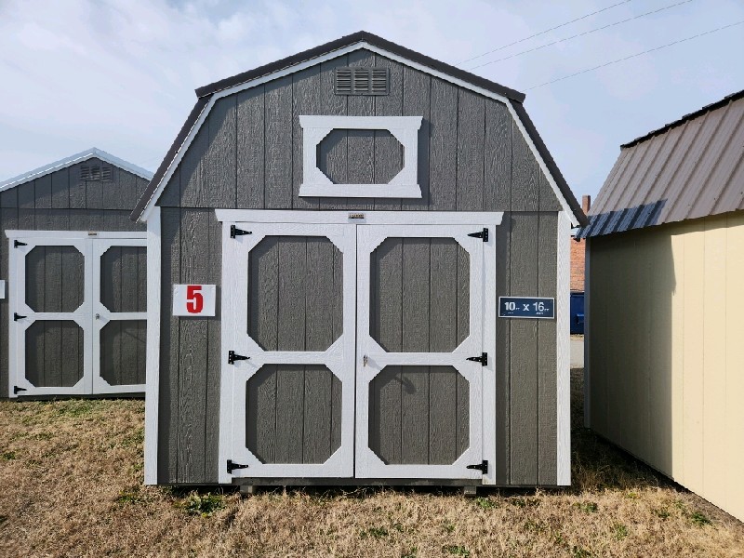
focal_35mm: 23
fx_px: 494
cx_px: 372
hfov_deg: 73.9
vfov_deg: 58.9
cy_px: 279
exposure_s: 1/2000
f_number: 1.8
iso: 20
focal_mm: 5.4
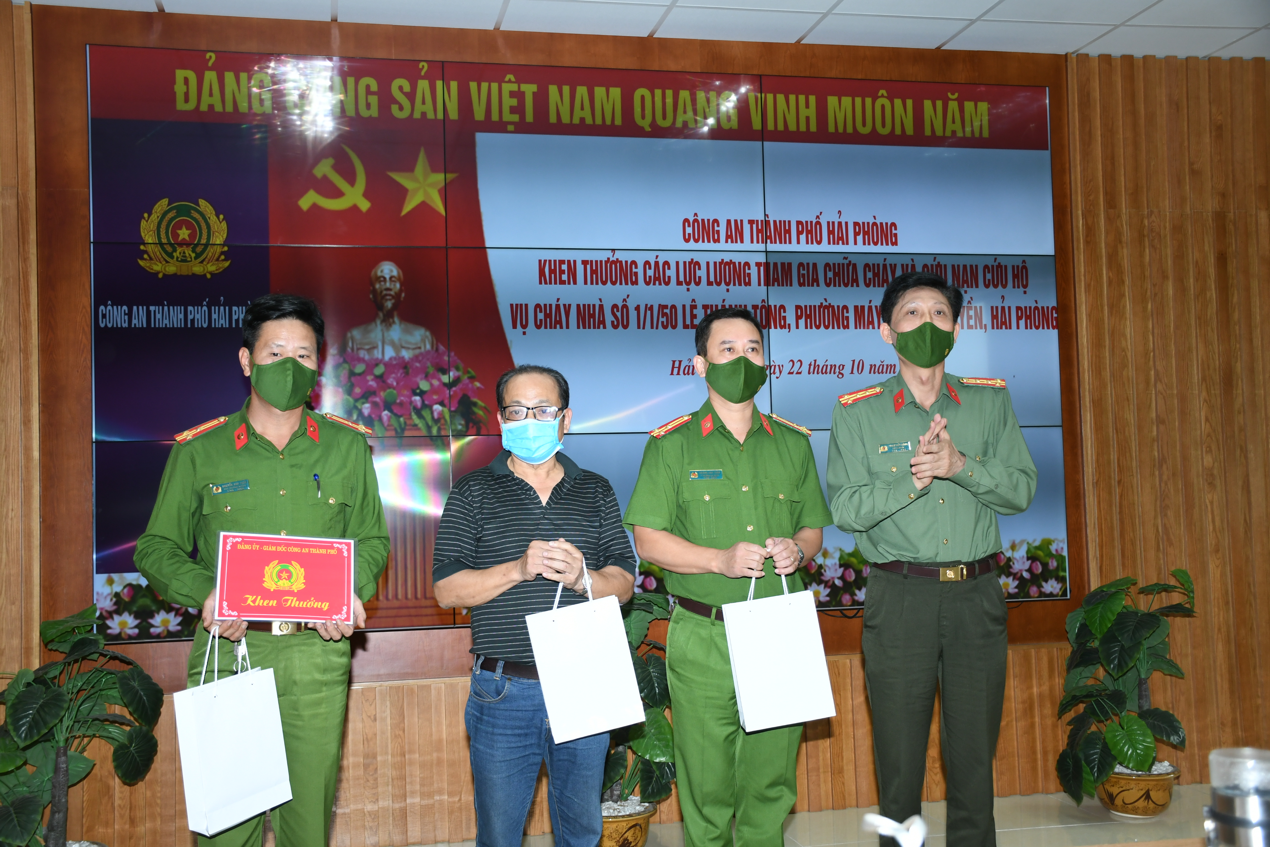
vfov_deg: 34.2
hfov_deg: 49.6
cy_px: 424
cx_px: 635
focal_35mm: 39
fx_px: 1376
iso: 500
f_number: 4
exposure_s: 1/200
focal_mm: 26
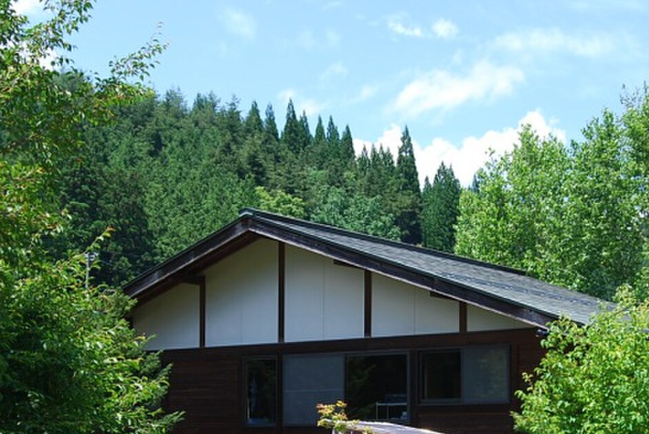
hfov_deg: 26.6
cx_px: 352
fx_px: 1371
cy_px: 351
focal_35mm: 76
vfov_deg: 17.8
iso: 100
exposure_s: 1/125
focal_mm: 24
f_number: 5.6
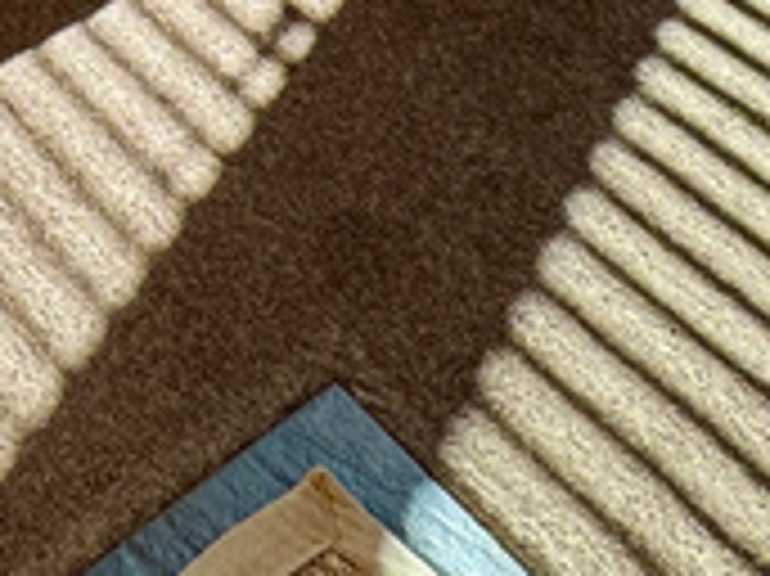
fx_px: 1867
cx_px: -329
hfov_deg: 20.5
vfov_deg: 11.5
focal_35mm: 84
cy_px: -1084
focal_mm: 2.22
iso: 50
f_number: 2.2
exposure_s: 1/120
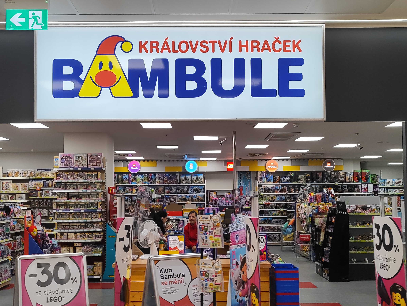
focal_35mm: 40
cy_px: 183
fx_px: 470
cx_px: 198
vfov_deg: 35.8
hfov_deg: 46.8
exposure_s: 1/100
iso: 101
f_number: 1.89
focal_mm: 5.89
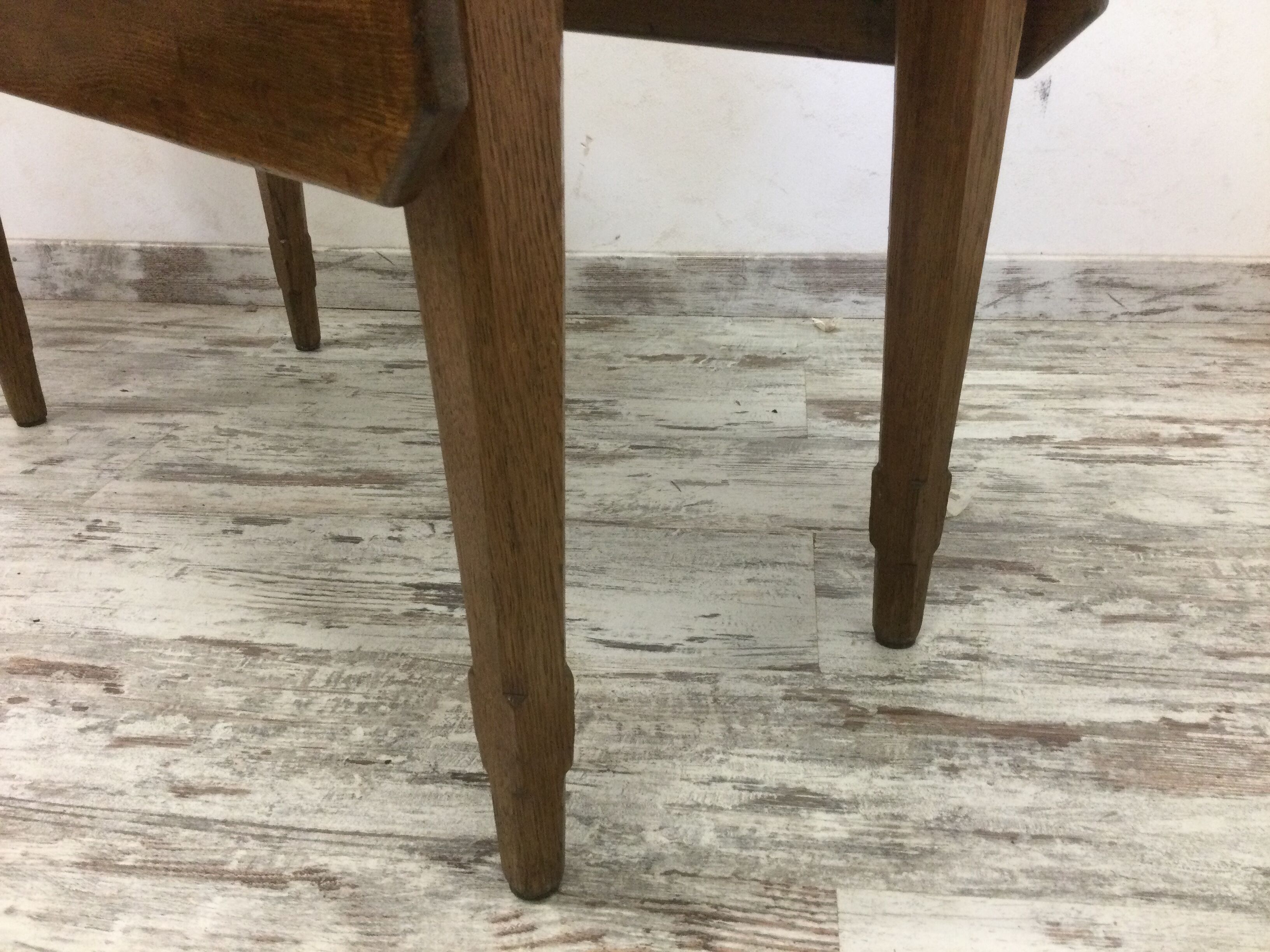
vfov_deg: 45.4
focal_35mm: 31
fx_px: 1137
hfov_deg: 58.4
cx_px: 635
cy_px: 476
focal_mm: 3.3
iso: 125
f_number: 2.4
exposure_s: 1/33
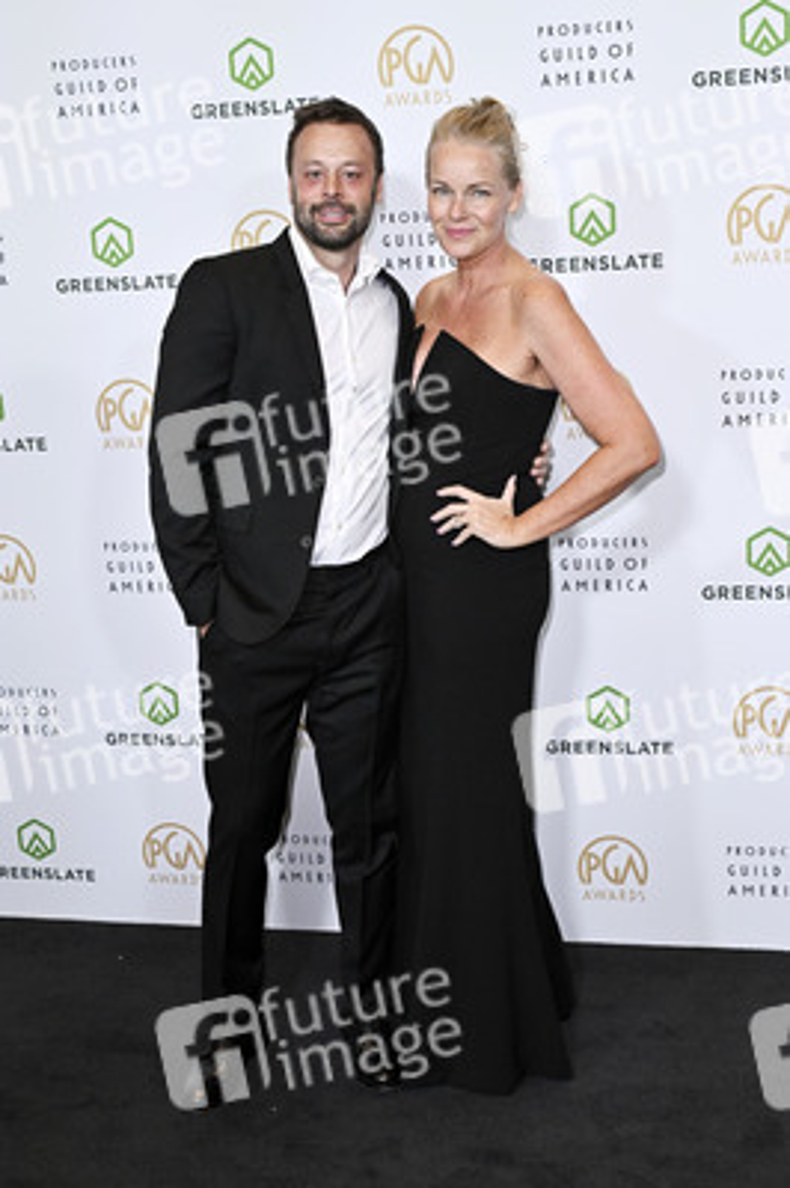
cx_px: 395
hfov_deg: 32.6
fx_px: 1352
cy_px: 594
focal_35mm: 41
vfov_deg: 47.4
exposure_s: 1/320
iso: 2000
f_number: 5.6
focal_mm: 41
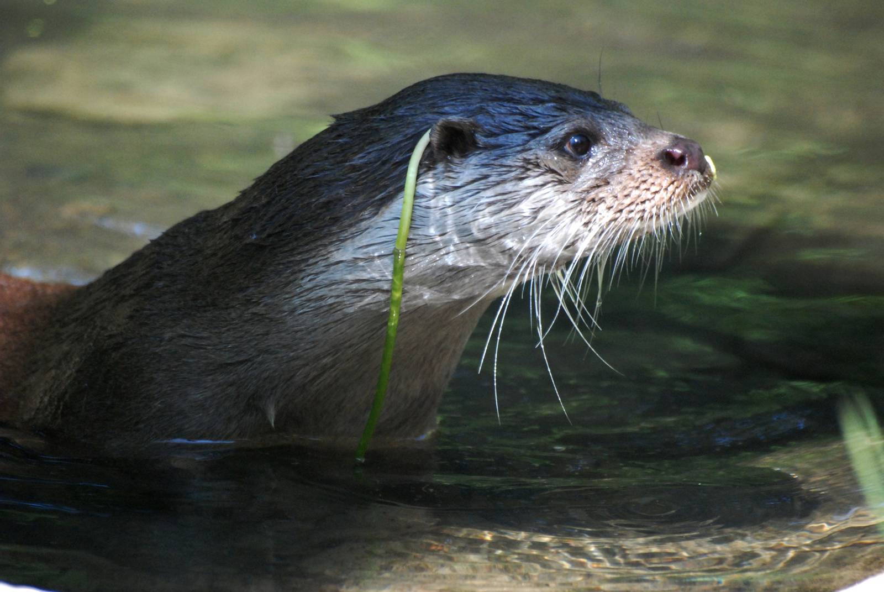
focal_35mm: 450
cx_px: 442
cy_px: 296
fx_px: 11063
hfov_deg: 4.6
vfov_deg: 3.1
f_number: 5.6
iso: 1600
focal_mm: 300
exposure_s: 1/800
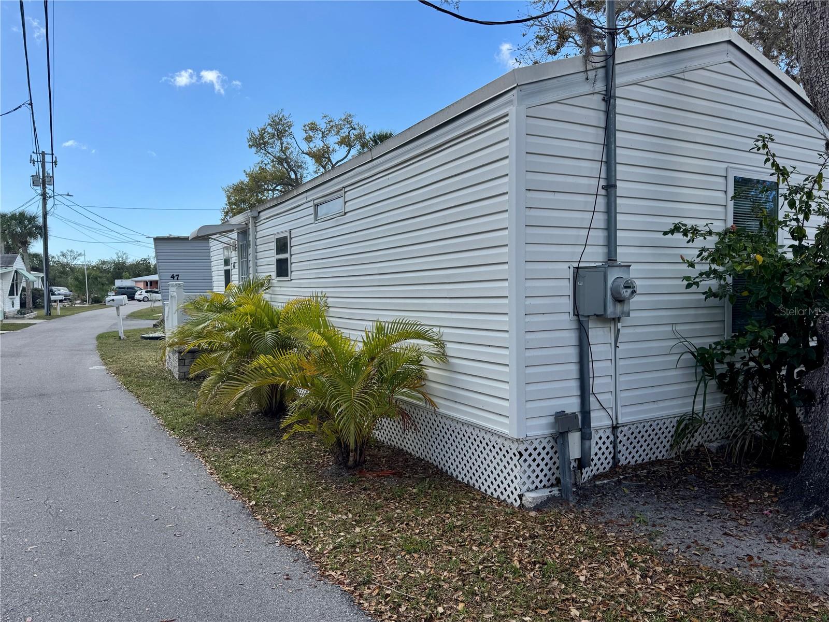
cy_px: 311
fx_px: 575
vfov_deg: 56.8
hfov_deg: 71.6
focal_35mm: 24
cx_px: 414
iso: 80
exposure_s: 1/3413
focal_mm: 6.76
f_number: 1.78
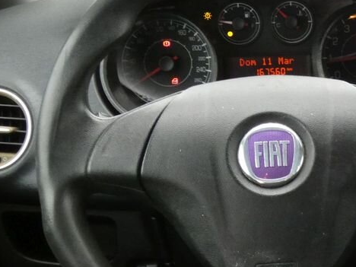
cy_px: 154
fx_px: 967
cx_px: 382
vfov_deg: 15.7
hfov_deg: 20.0
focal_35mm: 94
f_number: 5
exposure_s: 1/80
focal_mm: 7.8
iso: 800
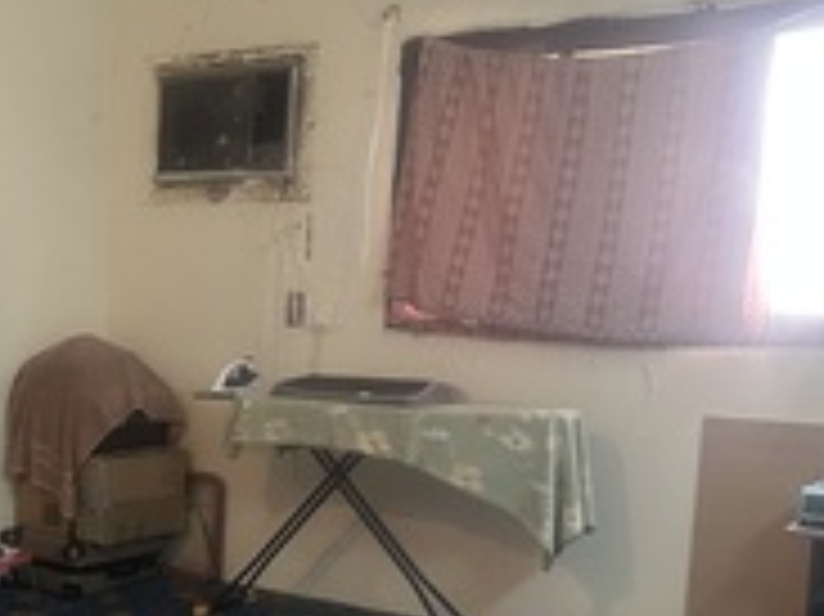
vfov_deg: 24.0
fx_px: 1427
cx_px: 7
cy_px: 488
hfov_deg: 30.1
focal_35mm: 60
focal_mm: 6.86
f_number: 1.78
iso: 640
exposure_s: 1/60
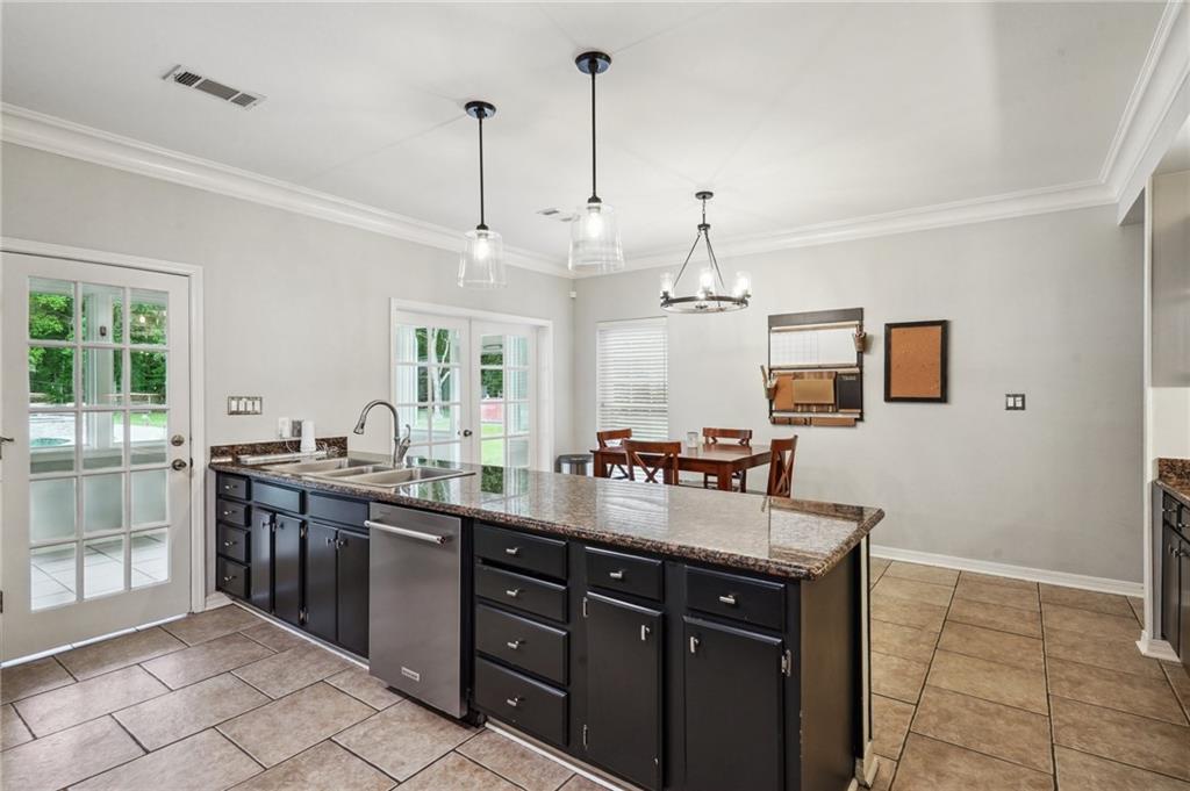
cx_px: 595
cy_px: 396
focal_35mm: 17
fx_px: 561
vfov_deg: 70.3
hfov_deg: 93.3
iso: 800
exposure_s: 1/8
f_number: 11
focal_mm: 17
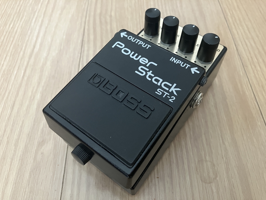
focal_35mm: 28
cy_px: 100
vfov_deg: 49.7
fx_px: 215
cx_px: 133
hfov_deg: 63.4
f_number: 1.8
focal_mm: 3.99
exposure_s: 1/49
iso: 320
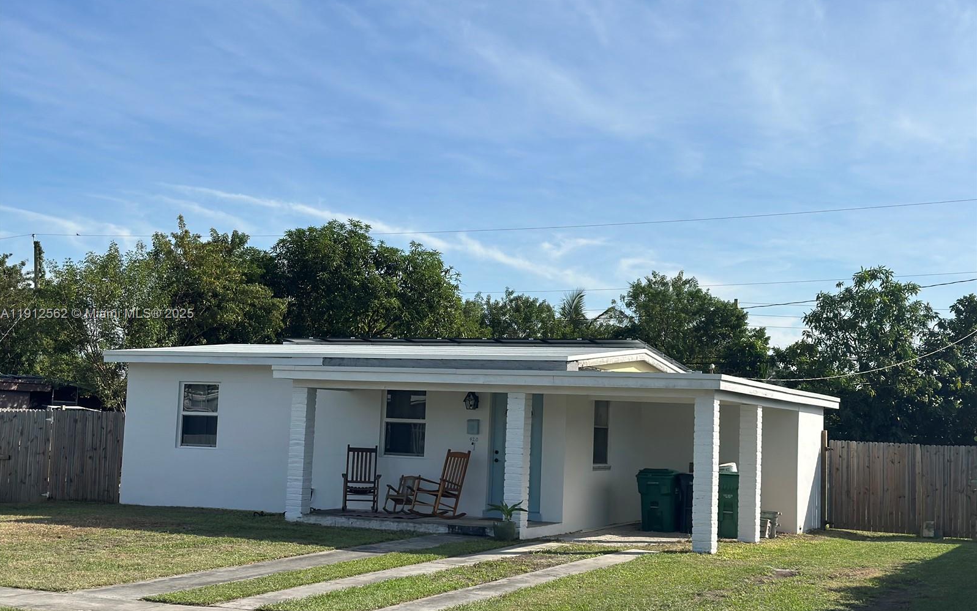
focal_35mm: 51
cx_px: 488
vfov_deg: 25.4
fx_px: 1358
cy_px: 315
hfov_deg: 39.6
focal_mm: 6.86
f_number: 1.78
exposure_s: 1/8197
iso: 100
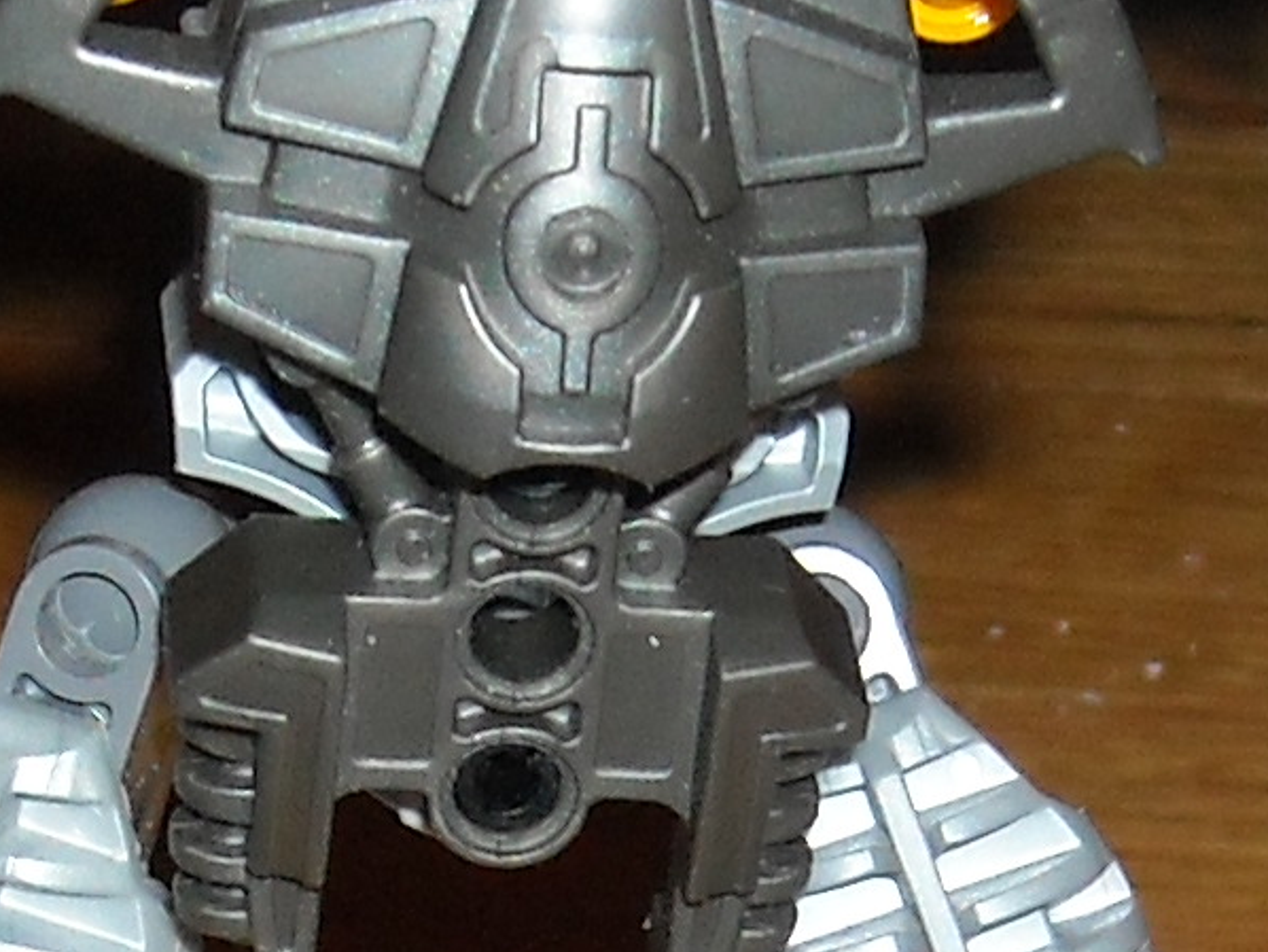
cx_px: 568
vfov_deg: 7.7
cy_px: 1045
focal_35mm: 191
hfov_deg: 10.4
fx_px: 6999
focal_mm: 5.7
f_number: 2.8
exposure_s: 1/60
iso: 200
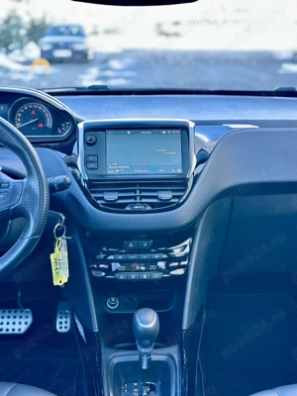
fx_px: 549
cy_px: 198
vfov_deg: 39.7
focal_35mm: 48
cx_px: 148
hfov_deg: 30.3
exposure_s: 1/85
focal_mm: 6.86
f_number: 1.78
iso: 125
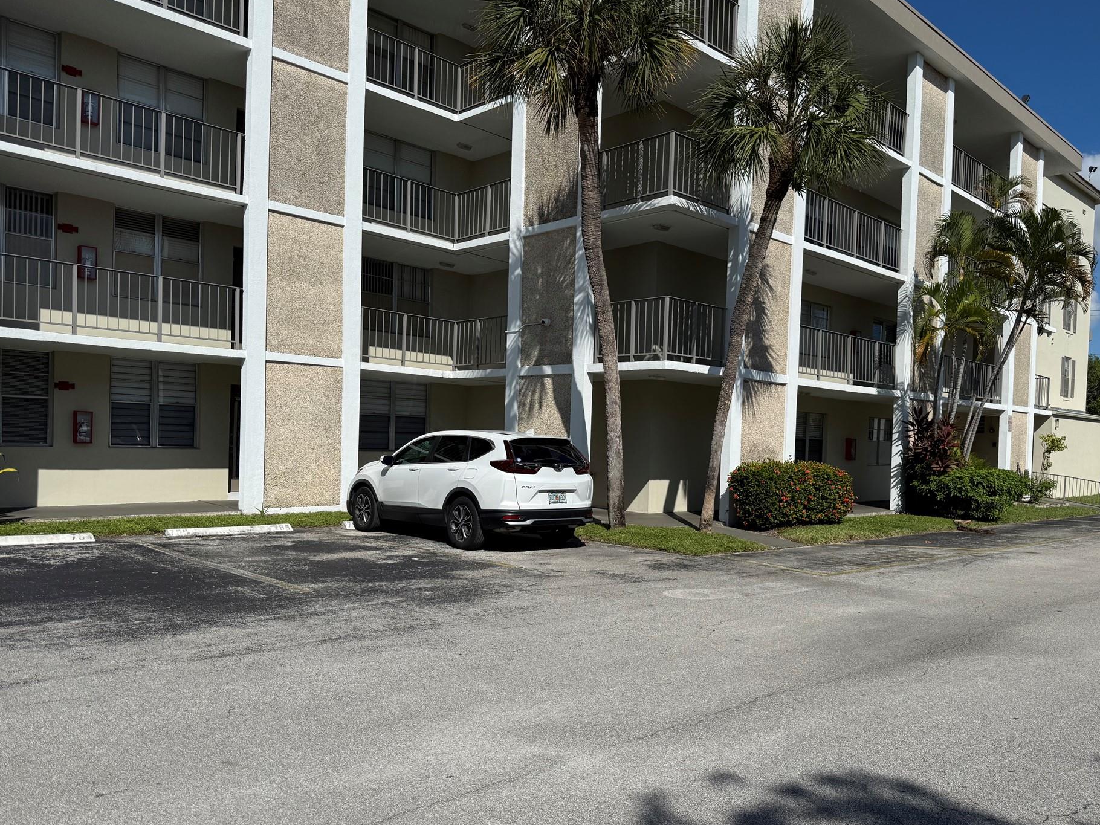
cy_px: 451
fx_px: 858
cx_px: 600
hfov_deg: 65.2
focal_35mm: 27
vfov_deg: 51.3
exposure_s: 1/10309
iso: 80
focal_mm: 6.76
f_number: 1.78
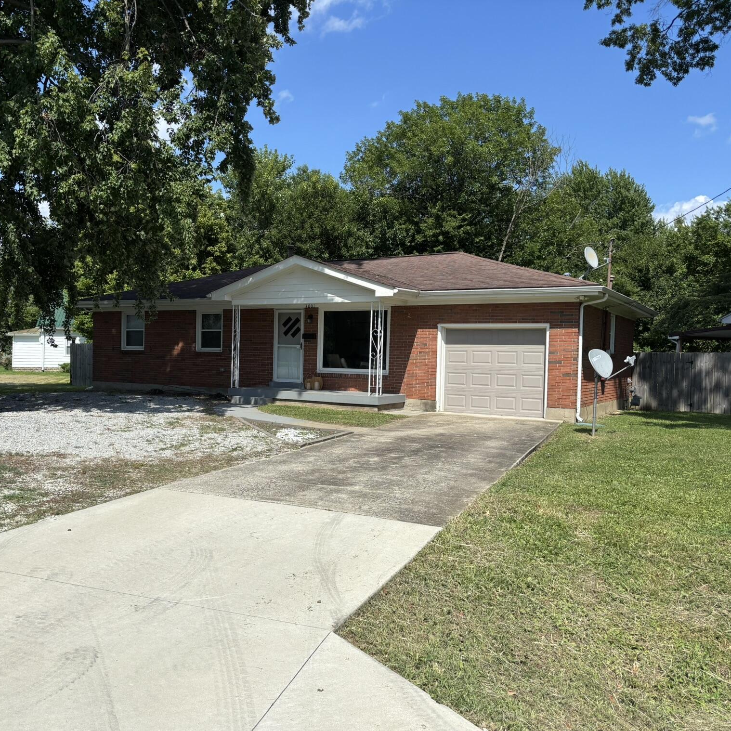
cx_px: 243
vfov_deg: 52.5
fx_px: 741
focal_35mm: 31
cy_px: 369
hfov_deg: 51.5
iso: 50
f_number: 1.6
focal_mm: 5.96
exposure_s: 1/4255
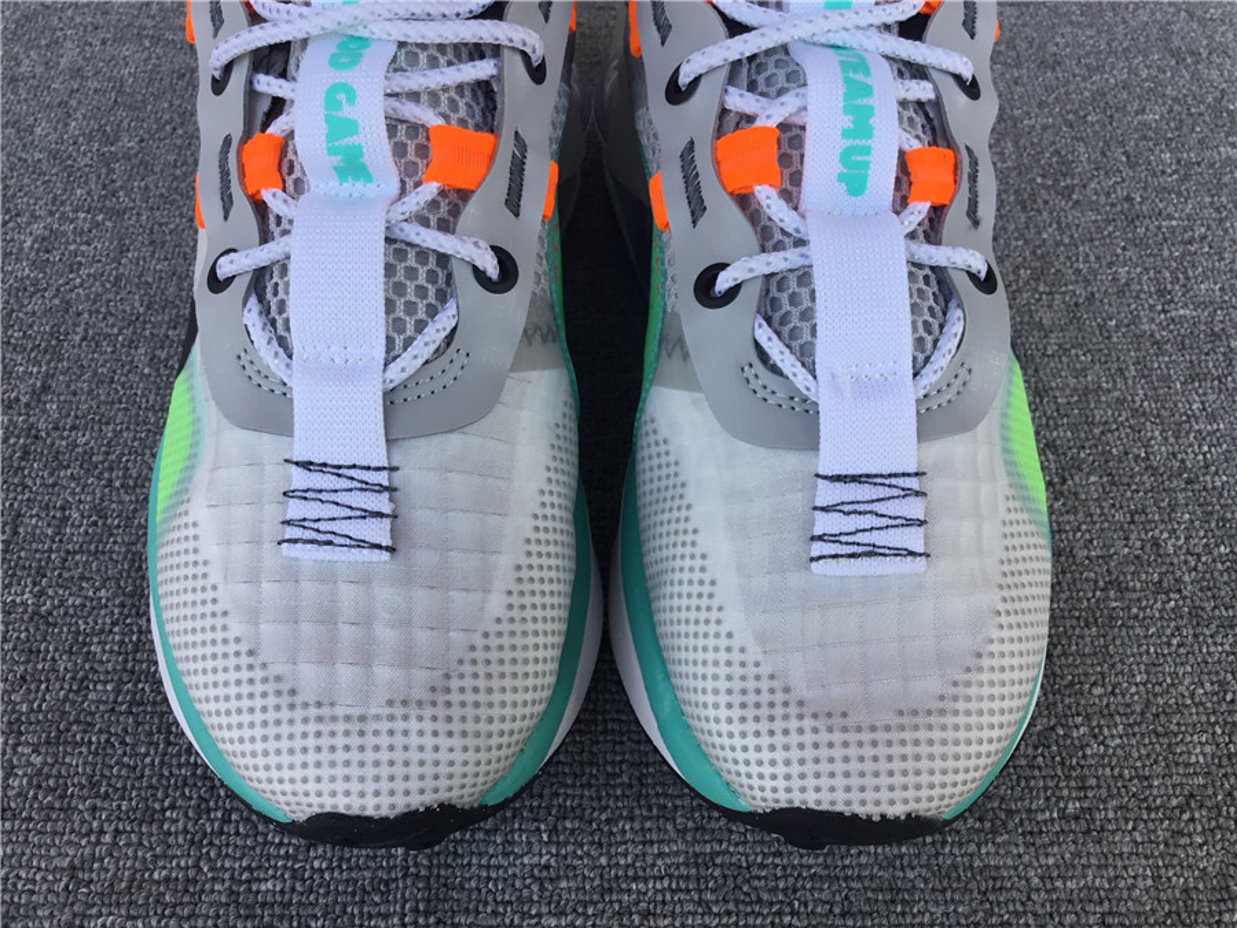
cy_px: 464
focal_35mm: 31
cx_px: 618
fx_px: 1108
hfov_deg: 58.4
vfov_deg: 45.4
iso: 25
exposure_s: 1/212
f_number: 2.4
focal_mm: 3.3
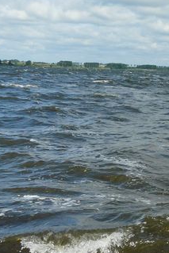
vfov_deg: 27.7
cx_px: 297
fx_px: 513
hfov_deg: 16.1
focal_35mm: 73
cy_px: 147
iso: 100
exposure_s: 1/500
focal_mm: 4.6
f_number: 5.6
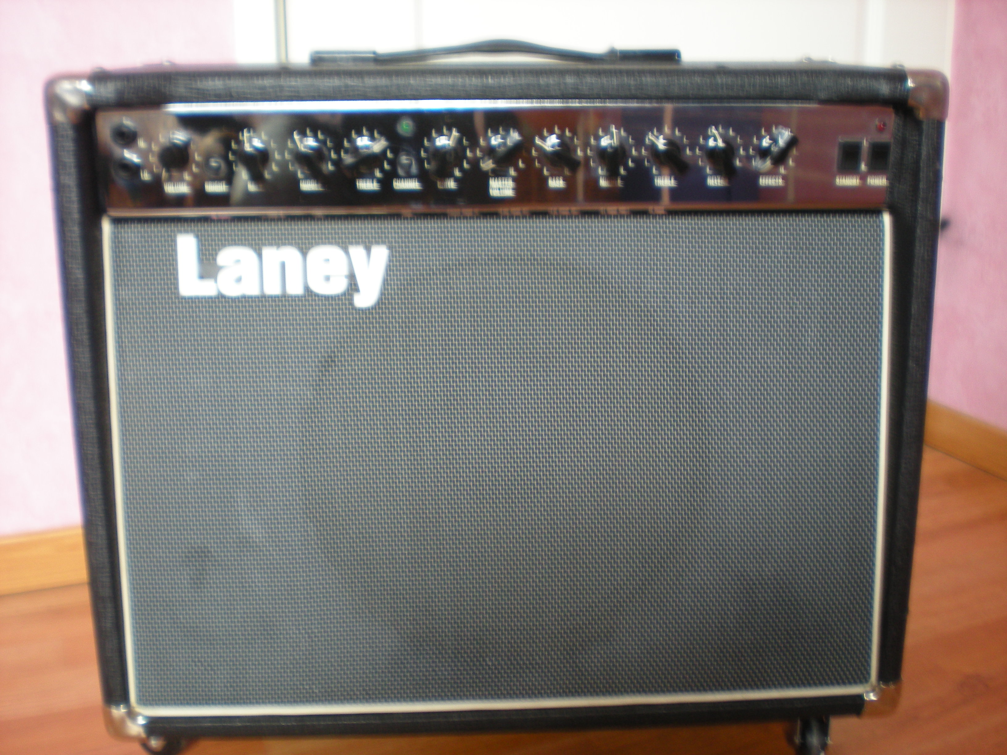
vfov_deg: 37.7
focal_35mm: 38
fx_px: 1105
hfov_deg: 49.0
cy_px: 378
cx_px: 504
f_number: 3.1
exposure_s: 1/7.9
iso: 92
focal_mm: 6.3
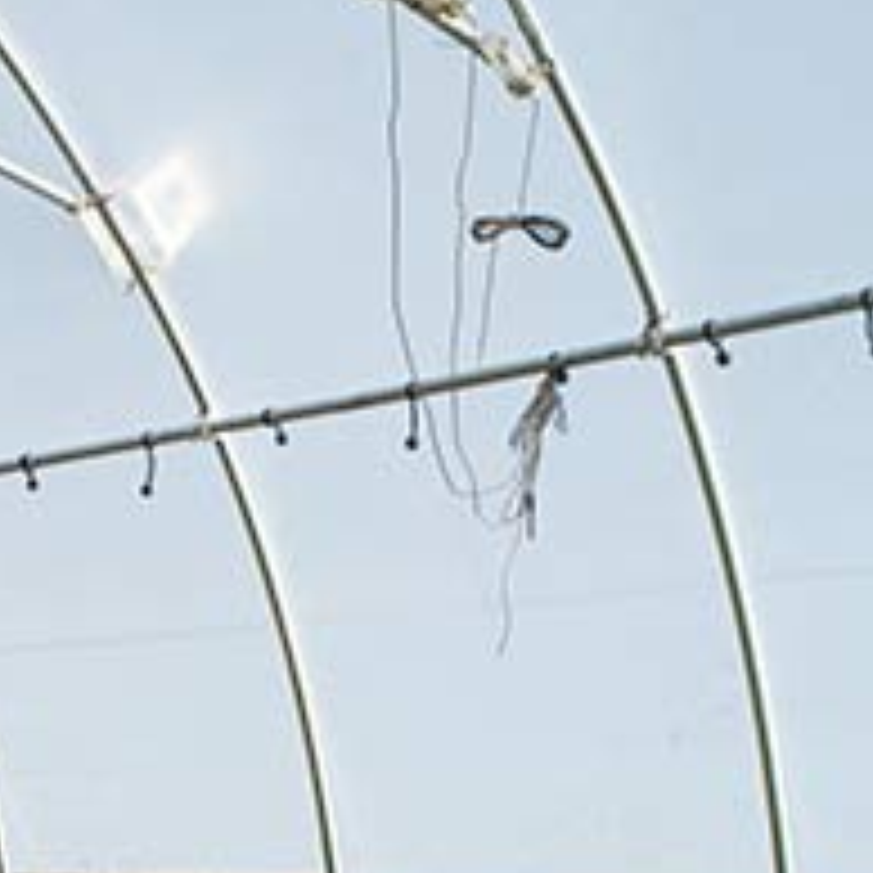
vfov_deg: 19.0
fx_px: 2539
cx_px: -86
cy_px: 848
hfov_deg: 18.8
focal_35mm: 89
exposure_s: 1/350
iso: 250
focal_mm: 35
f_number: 13
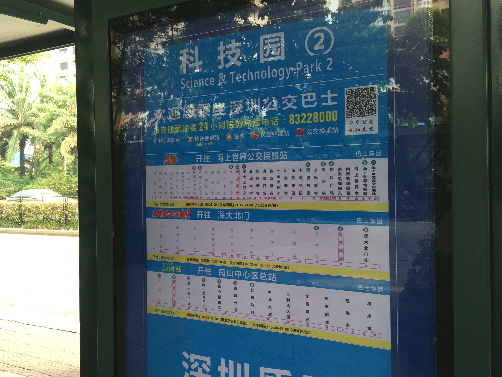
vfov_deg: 45.4
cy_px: 192
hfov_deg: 58.3
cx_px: 235
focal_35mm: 31
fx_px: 450
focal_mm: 4.15
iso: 32
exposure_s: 1/60
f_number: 2.2
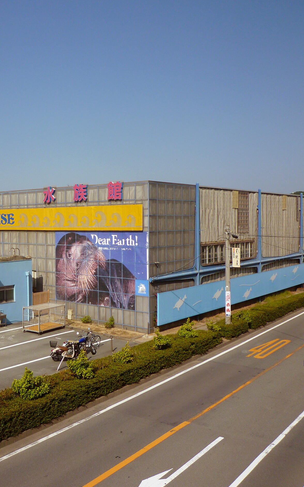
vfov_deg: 54.0
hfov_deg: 34.2
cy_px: 240
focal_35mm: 36
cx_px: 58
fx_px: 477
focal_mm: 4.4
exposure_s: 1/640
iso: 80
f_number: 4.5
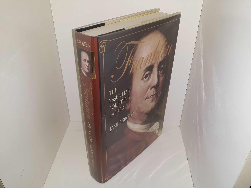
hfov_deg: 63.4
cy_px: 94
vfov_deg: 49.7
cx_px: 126
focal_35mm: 28
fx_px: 203
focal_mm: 3.7
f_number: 1.7
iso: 40
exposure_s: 1/134
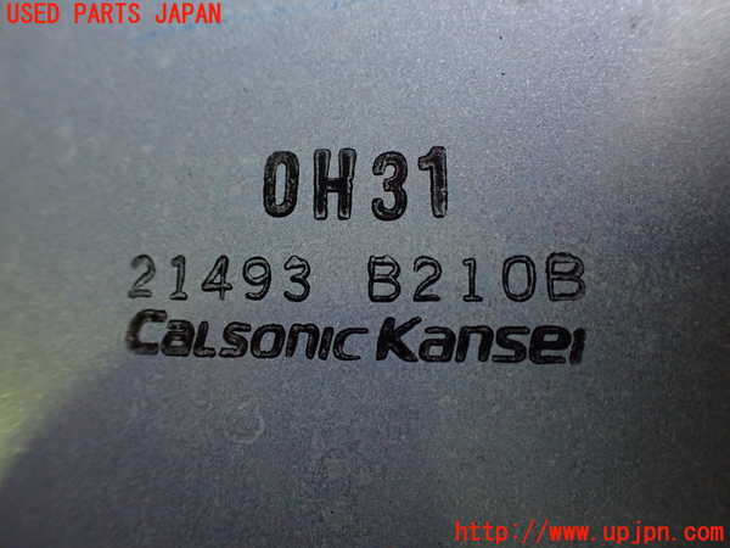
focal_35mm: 30
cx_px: 365
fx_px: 633
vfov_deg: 46.8
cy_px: 274
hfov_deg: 60.0
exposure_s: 1/125
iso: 640
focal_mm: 5.4
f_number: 2.3
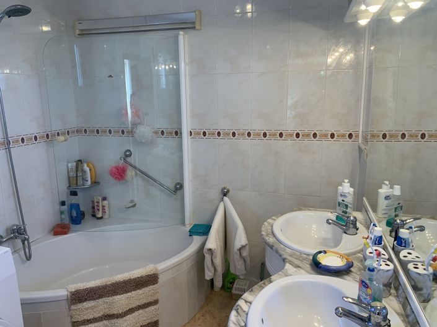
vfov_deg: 53.0
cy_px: 164
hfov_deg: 67.3
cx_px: 218
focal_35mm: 26
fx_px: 328
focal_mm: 4.25
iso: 80
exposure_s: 1/100
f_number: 1.8
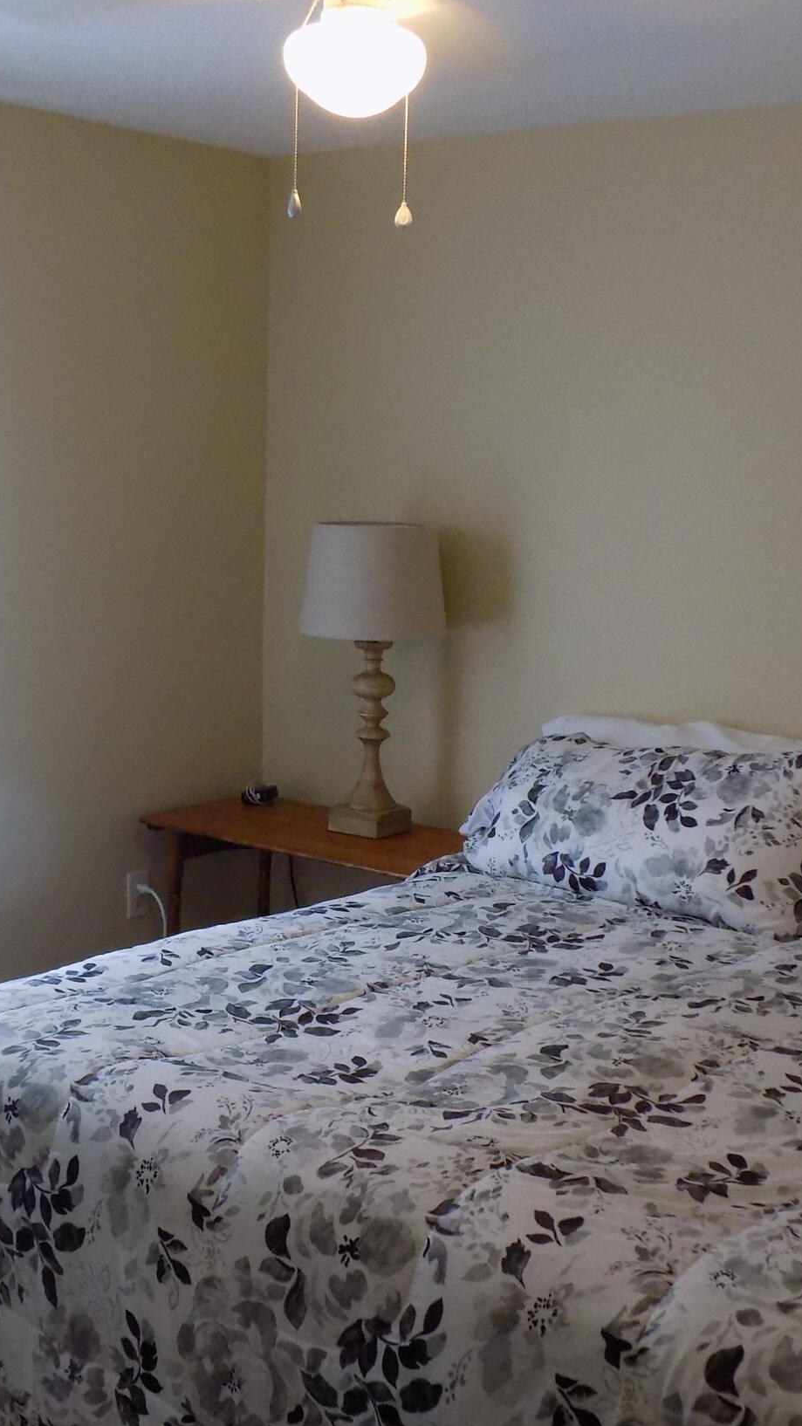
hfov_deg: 26.0
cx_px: 420
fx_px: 1739
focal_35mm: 46
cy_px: 895
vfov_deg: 44.2
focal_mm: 4
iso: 250
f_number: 3.1
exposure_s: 1/30
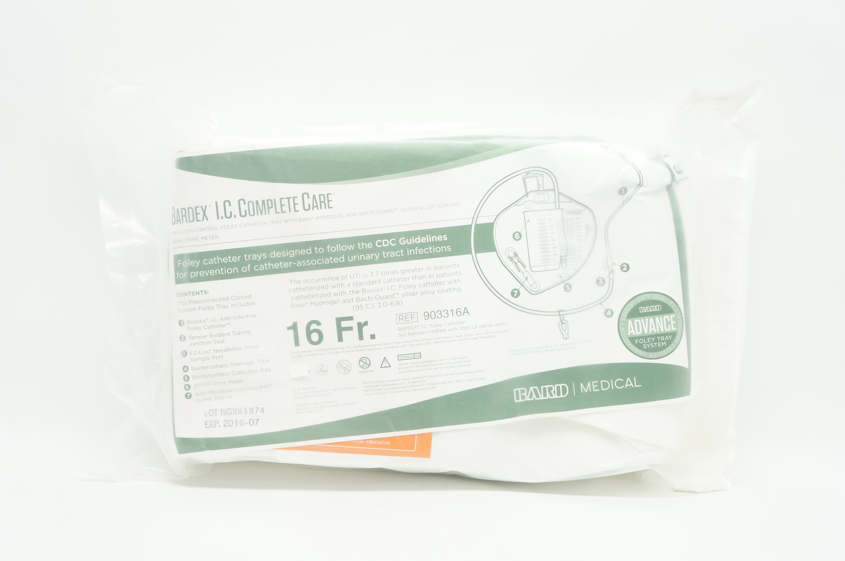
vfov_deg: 24.3
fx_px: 1301
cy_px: 280
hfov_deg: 36.0
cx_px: 422
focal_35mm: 56
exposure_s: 1/15
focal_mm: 37
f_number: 10
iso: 400
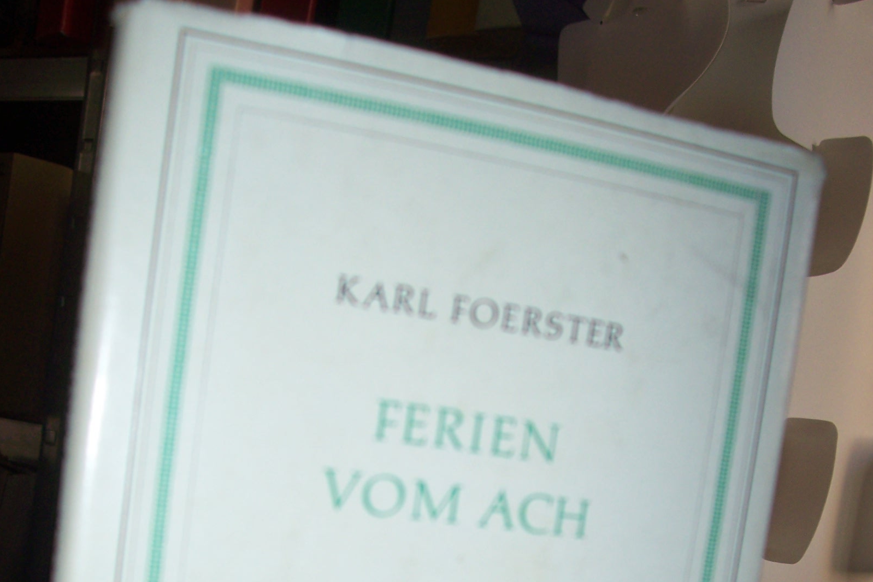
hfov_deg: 38.9
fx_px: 1237
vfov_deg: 25.0
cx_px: 462
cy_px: 602
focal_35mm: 51
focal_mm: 5.6
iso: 80
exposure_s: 1/60
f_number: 2.7
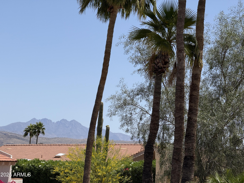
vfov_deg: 12.3
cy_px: 92
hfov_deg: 16.4
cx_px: 122
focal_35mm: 120
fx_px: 846
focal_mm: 15.66
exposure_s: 1/2083
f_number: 2.8
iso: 50
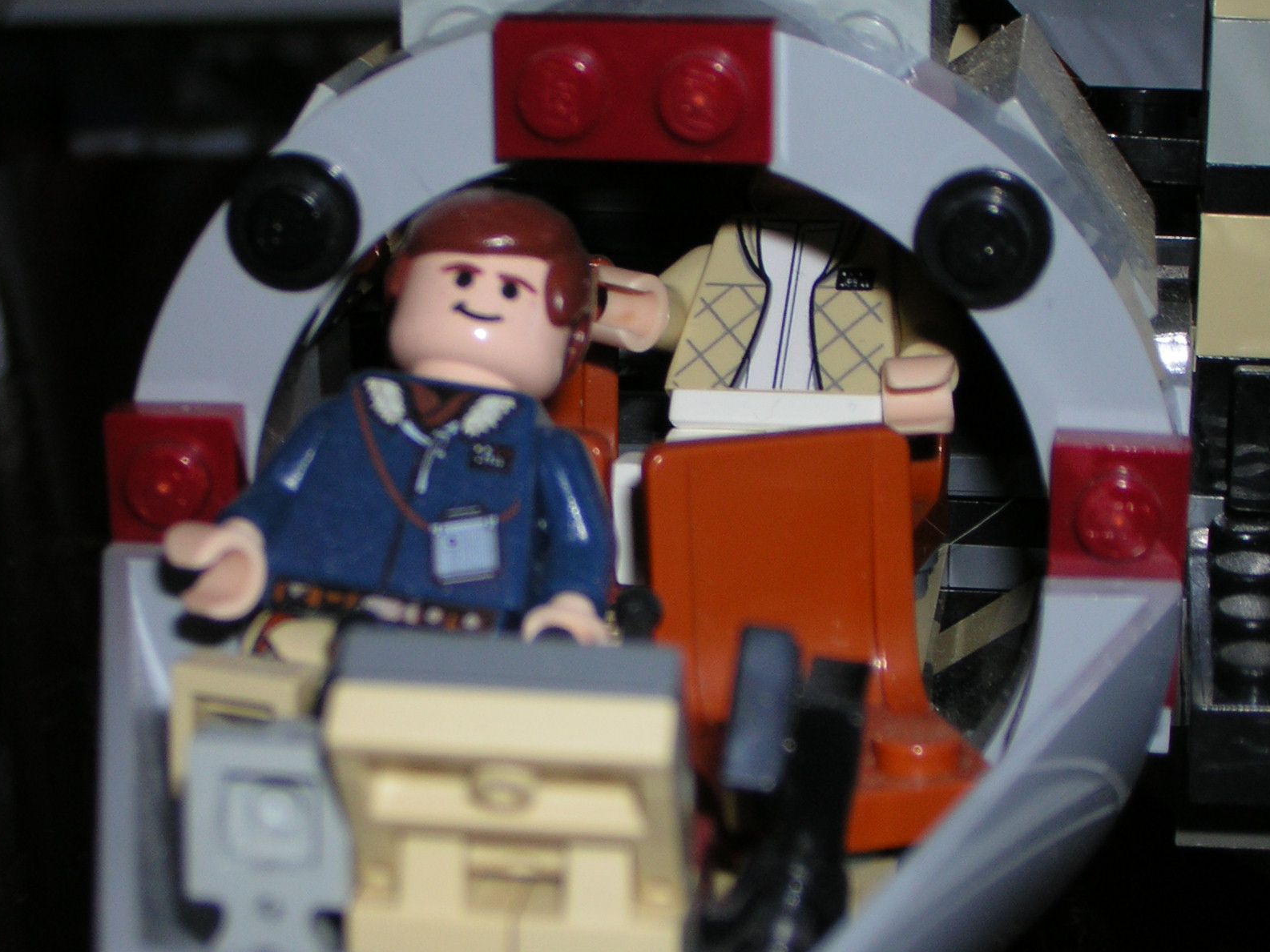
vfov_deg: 14.1
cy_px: 479
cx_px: 633
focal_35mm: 105
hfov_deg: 18.7
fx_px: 3853
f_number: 4.6
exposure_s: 1/60.1
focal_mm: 13.6
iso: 50
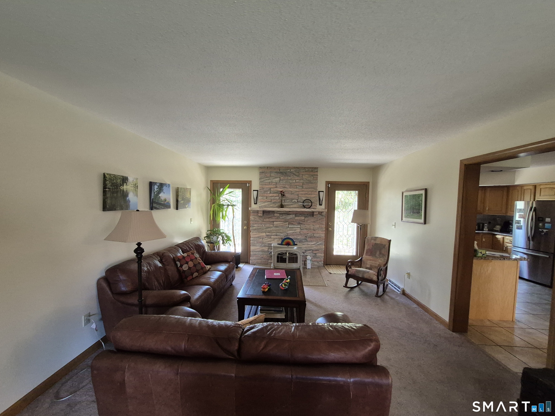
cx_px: 278
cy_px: 208
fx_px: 208
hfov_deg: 106.2
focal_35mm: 13
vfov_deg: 89.9
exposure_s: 1/60
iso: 500
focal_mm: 1.74
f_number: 2.2
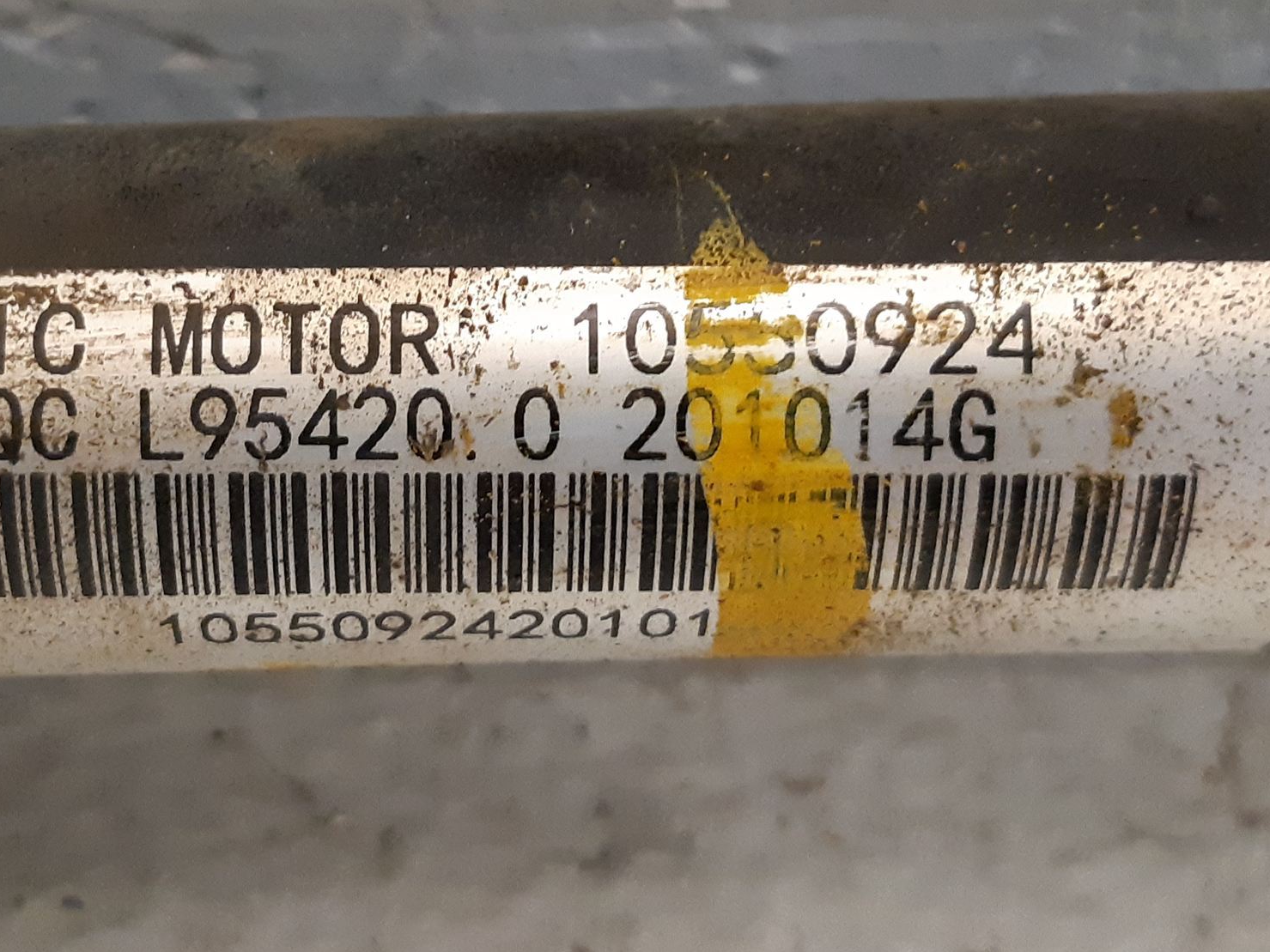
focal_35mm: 36
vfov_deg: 39.5
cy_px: 384
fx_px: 1321
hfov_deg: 50.6
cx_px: 448
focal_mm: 3.93
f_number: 1.7
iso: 400
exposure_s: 1/25
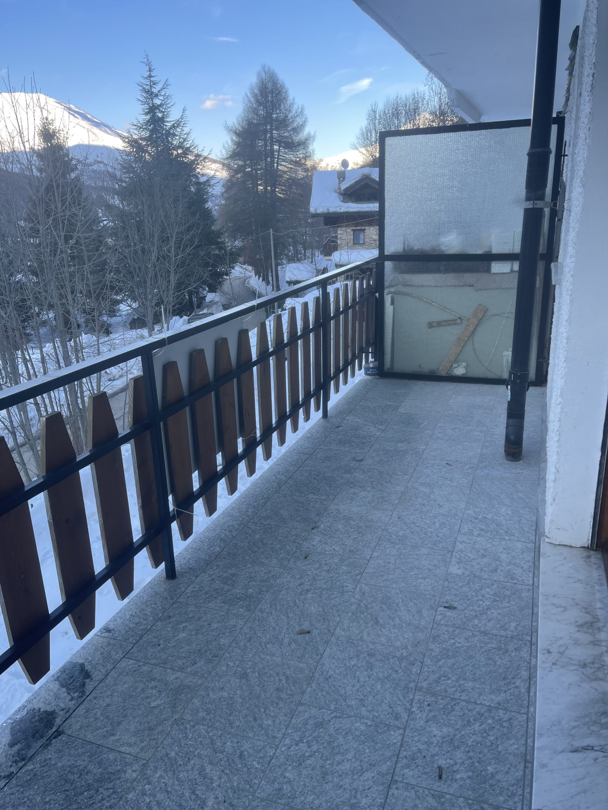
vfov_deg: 69.4
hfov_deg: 54.9
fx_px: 585
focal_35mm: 25
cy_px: 405
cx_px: 304
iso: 32
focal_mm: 5.1
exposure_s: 1/246
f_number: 1.6
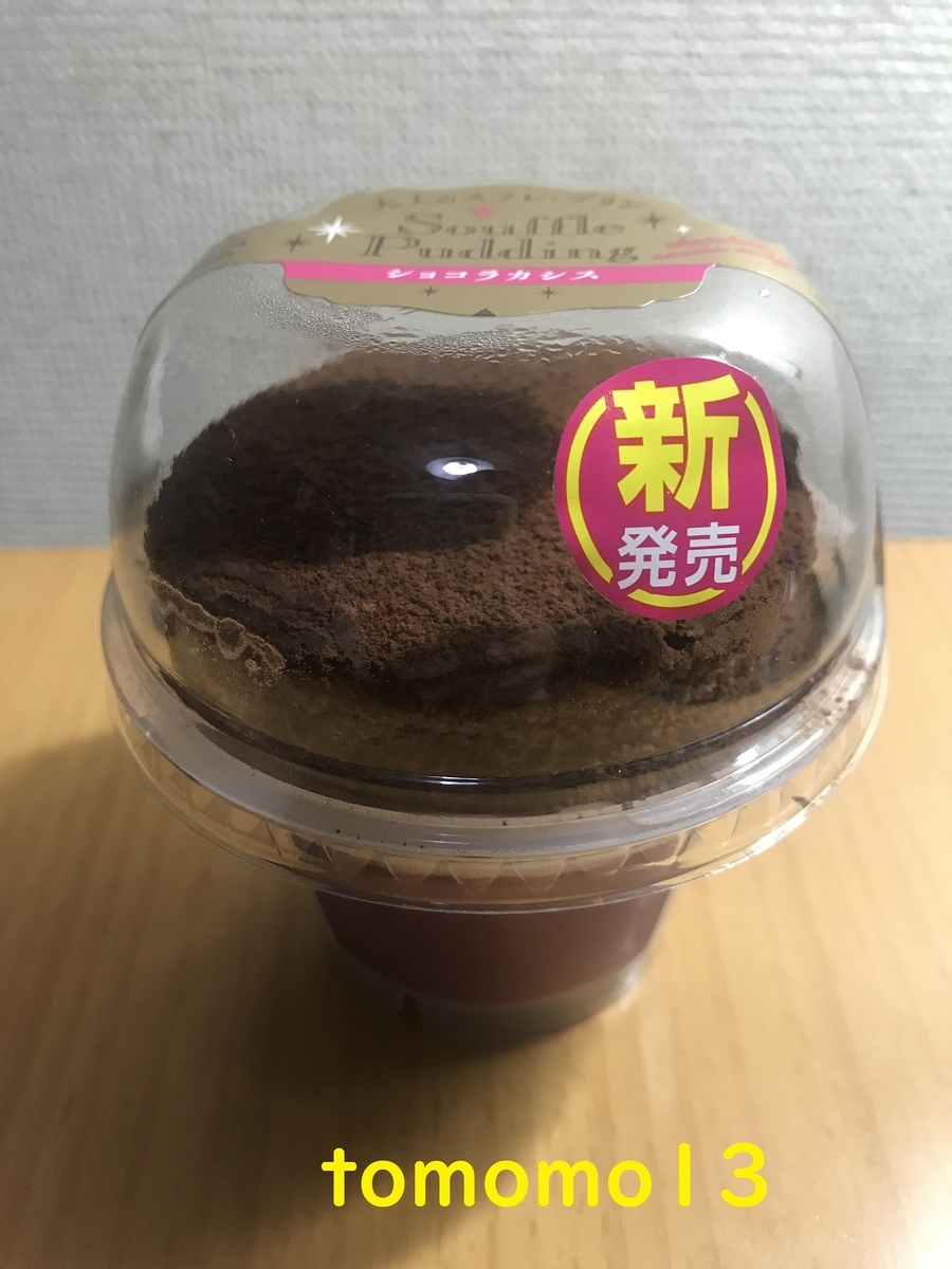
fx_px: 1027
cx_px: 476
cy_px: 634
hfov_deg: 49.7
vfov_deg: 63.4
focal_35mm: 28
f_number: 1.8
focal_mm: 3.99
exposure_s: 1/25
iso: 40
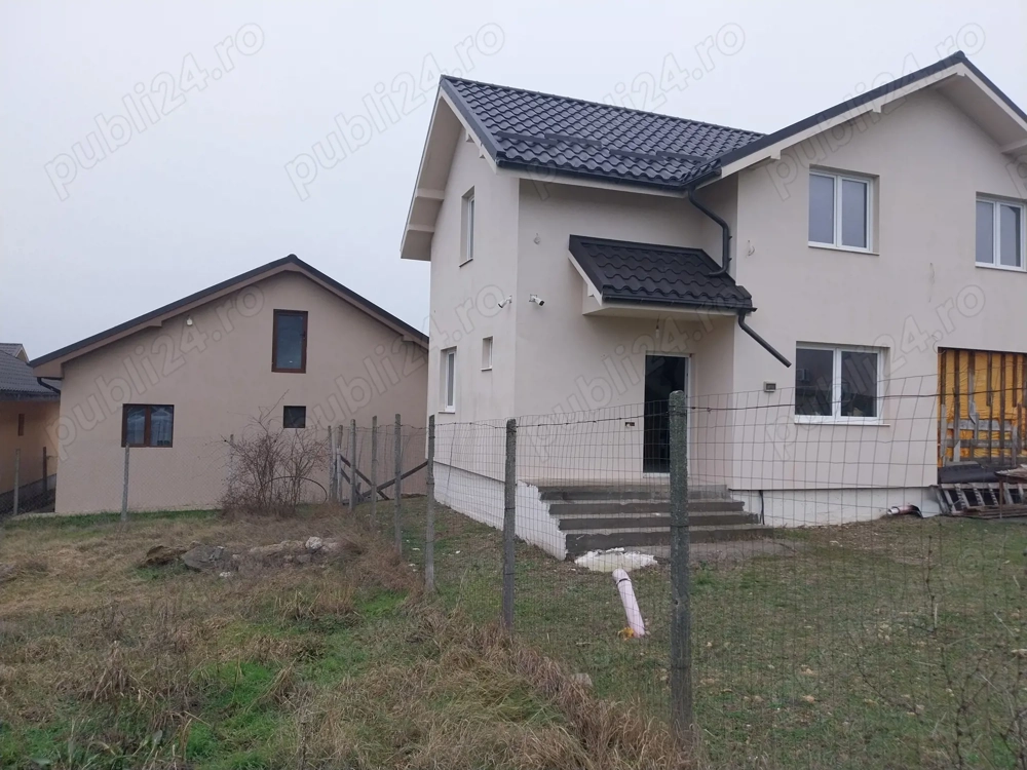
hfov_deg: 67.3
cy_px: 385
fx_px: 771
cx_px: 514
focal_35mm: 26
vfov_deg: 53.1
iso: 40
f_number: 1.8
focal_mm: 4
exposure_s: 1/100
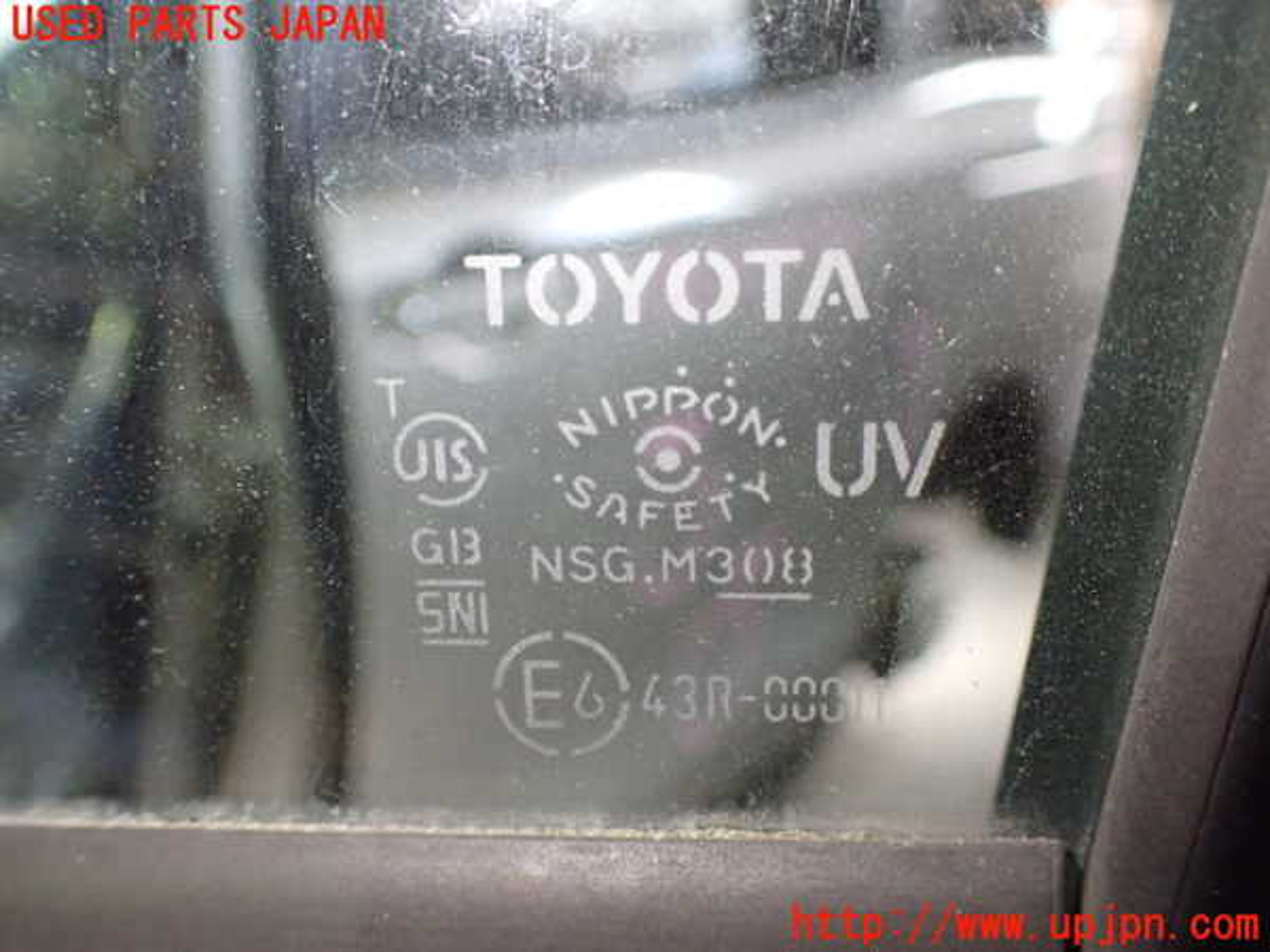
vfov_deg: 46.8
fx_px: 1101
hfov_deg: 60.0
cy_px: 476
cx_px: 635
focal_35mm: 30
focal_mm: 5.4
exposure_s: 1/100
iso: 800
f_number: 2.3
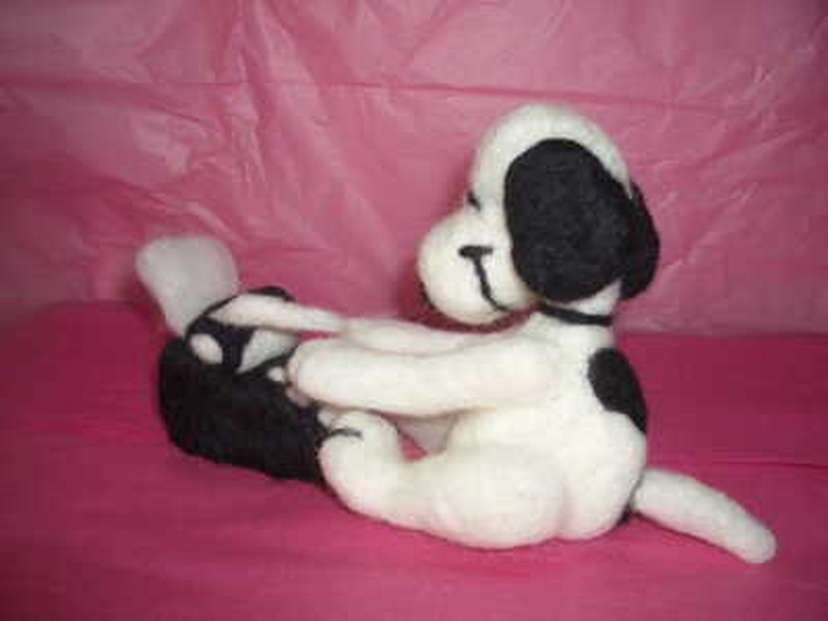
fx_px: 837
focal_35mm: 35
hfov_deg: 52.6
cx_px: 414
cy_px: 310
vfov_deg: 40.7
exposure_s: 1/40
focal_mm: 5.8
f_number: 4.3
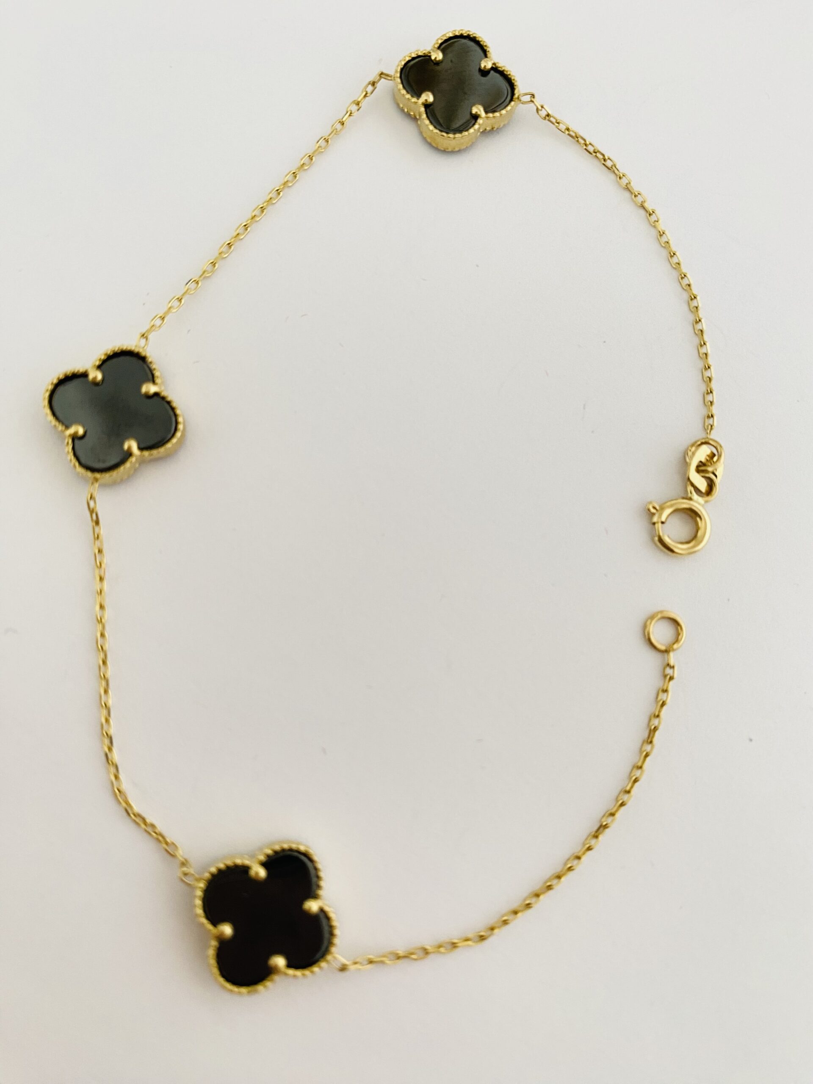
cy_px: 542
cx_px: 406
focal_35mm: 26
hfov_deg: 53.1
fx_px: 814
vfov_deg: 67.3
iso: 160
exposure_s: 1/60
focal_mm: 4.25
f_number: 1.8
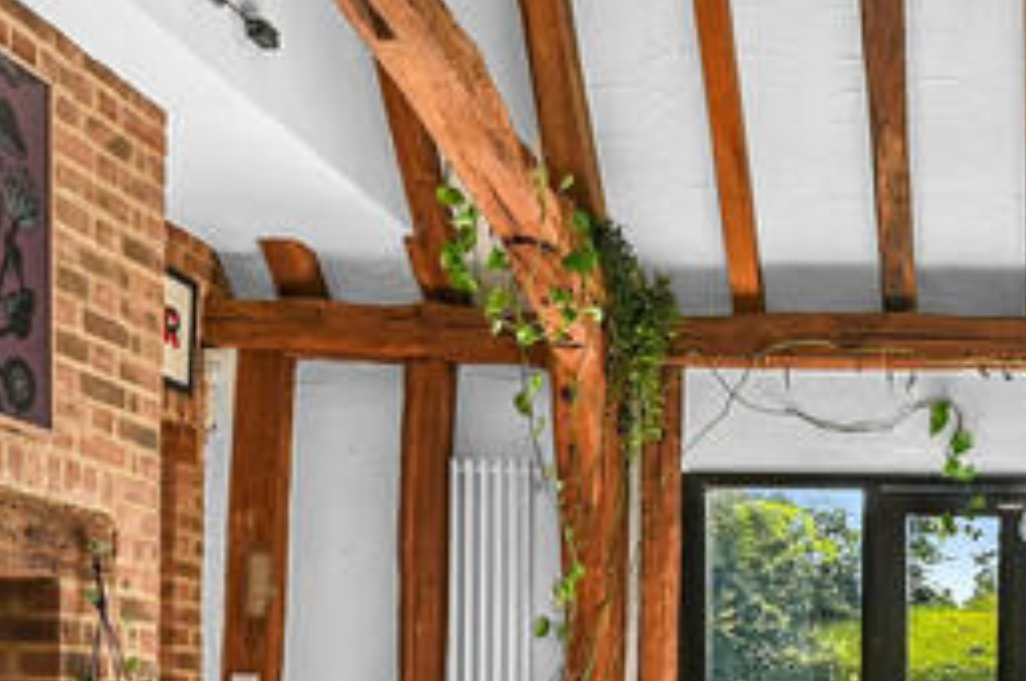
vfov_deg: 22.7
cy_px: 751
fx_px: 1594
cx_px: 1054
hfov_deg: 32.5
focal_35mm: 56
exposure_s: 1/3
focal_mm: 14
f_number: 8
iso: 400
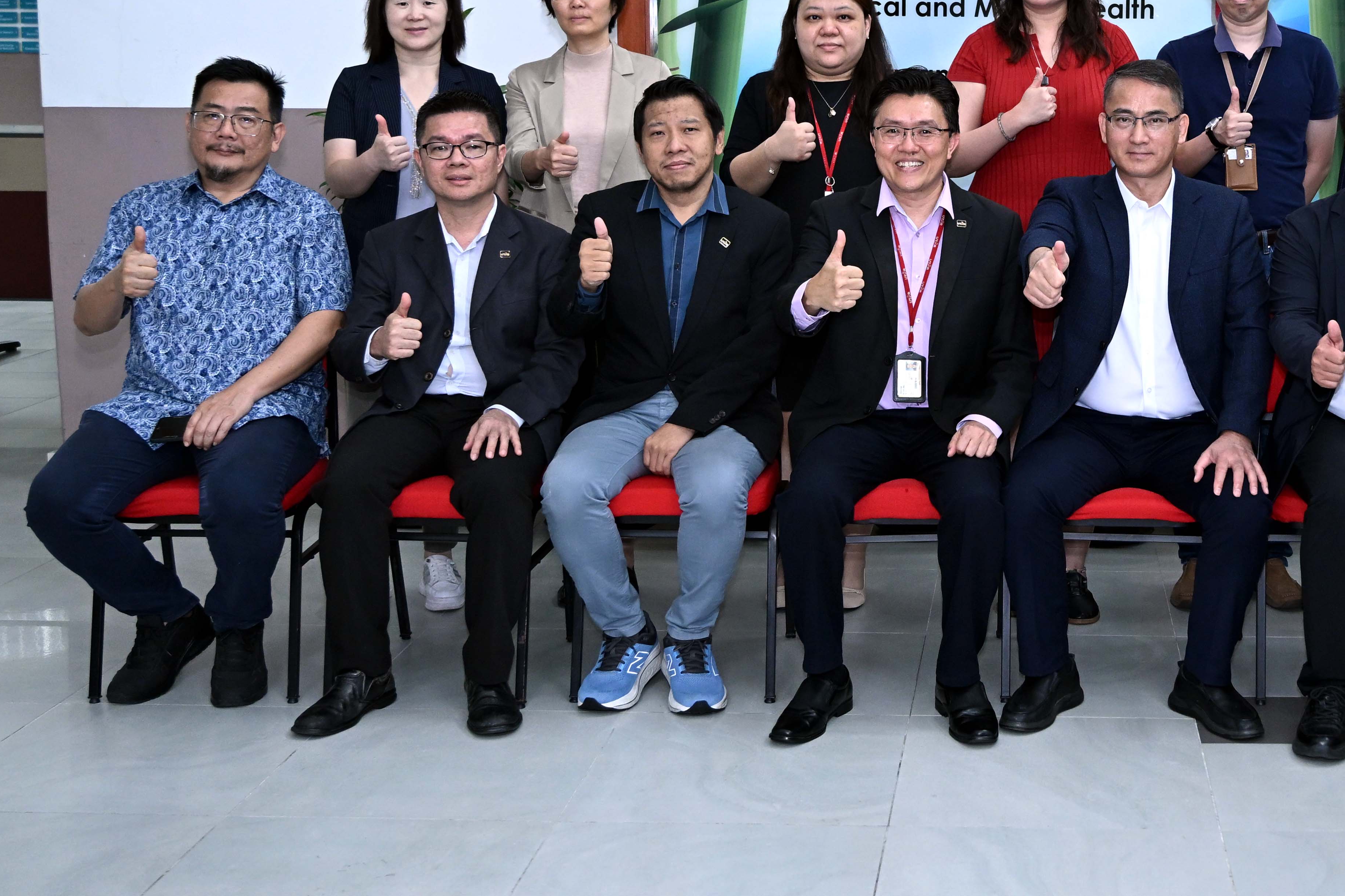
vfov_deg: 26.2
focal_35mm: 51
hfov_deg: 37.9
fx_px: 1910
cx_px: 999
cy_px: 266
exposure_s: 1/100
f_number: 3.8
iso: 1000
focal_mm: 22.5
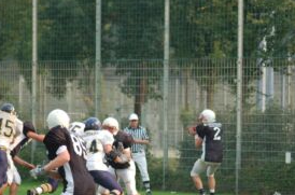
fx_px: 2231
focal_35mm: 273
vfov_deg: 5.0
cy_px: 151
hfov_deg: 7.6
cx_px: 181
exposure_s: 1/1000
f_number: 4.2
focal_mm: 110
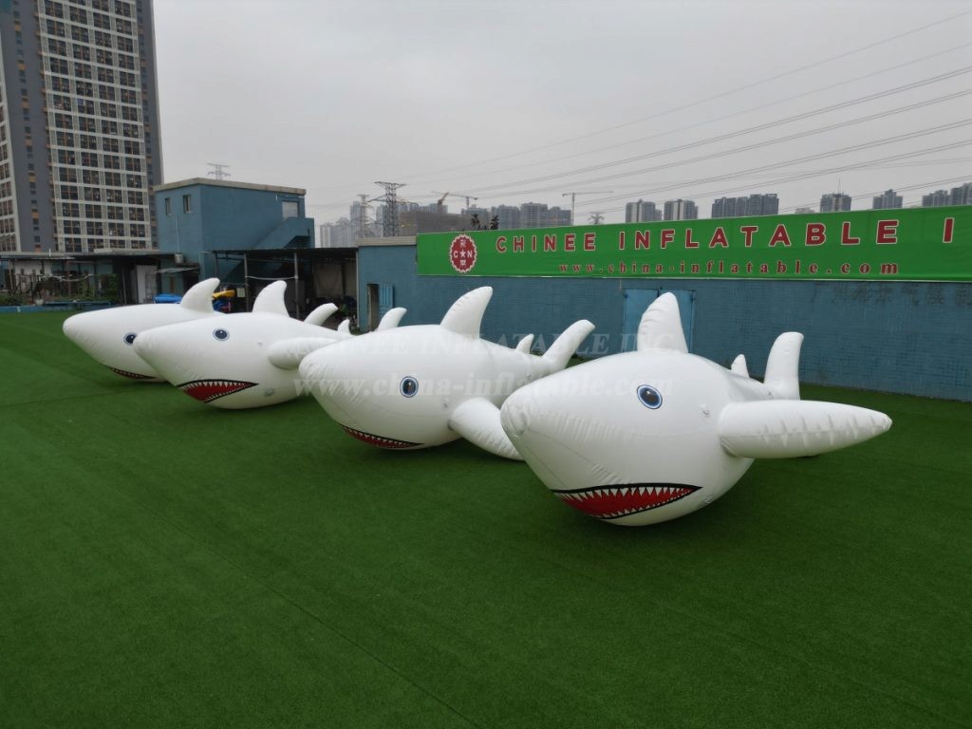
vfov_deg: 56.8
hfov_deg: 71.6
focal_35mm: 24
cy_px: 364
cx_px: 486
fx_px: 674
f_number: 1.7
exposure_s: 1/1000
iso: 100
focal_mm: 6.72
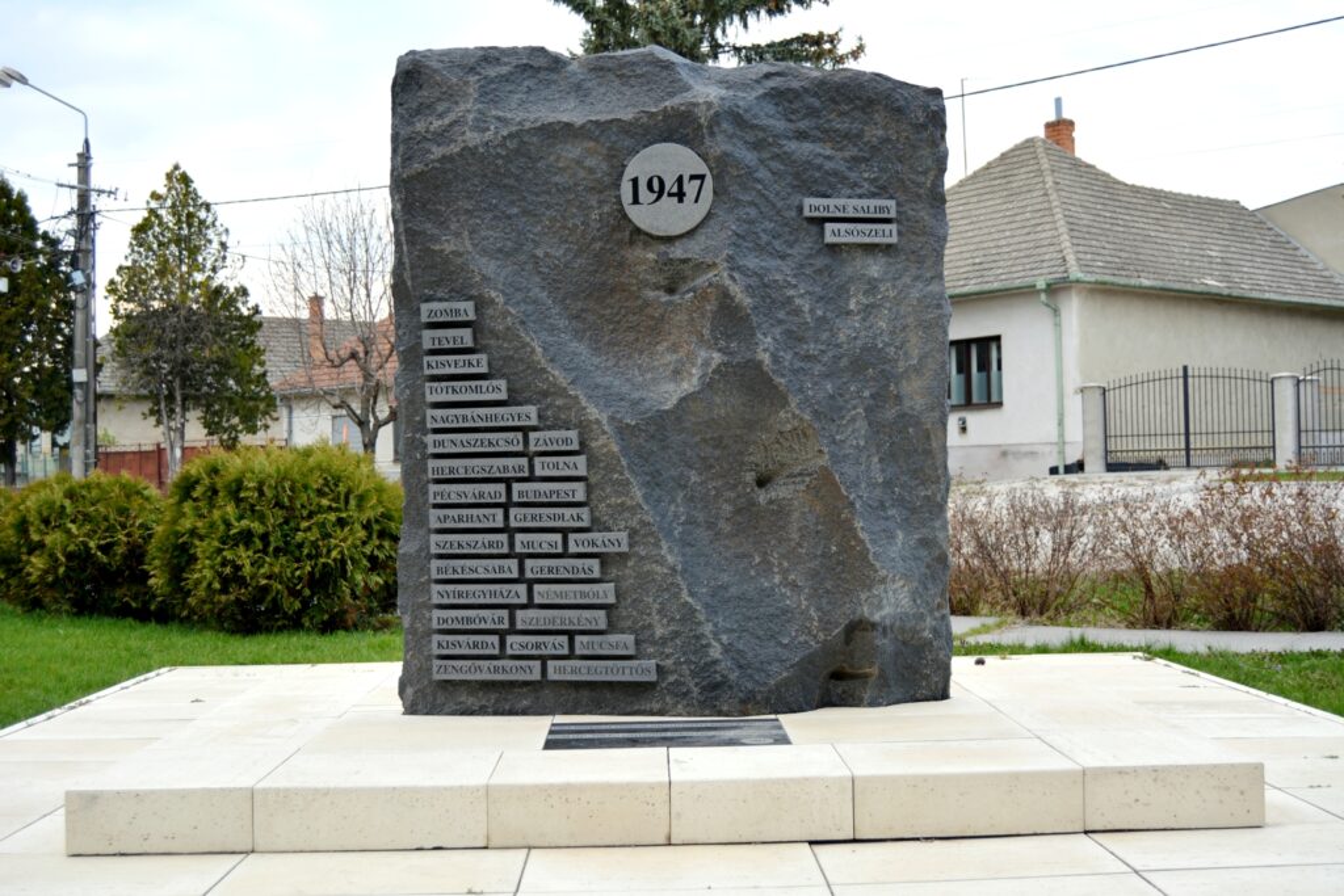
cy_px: 448
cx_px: 672
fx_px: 1568
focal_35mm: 42
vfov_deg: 31.9
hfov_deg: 46.4
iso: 100
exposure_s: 1/100
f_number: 5
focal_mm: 28
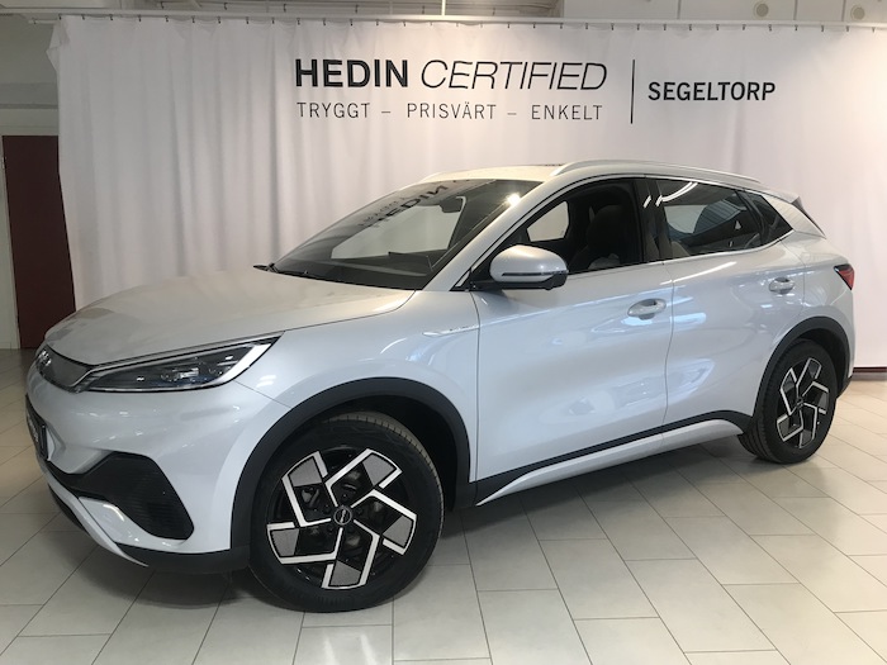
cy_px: 332
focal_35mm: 28
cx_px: 444
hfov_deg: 63.4
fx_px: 717
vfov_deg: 49.7
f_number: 1.8
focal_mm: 3.99
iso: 32
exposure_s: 1/33
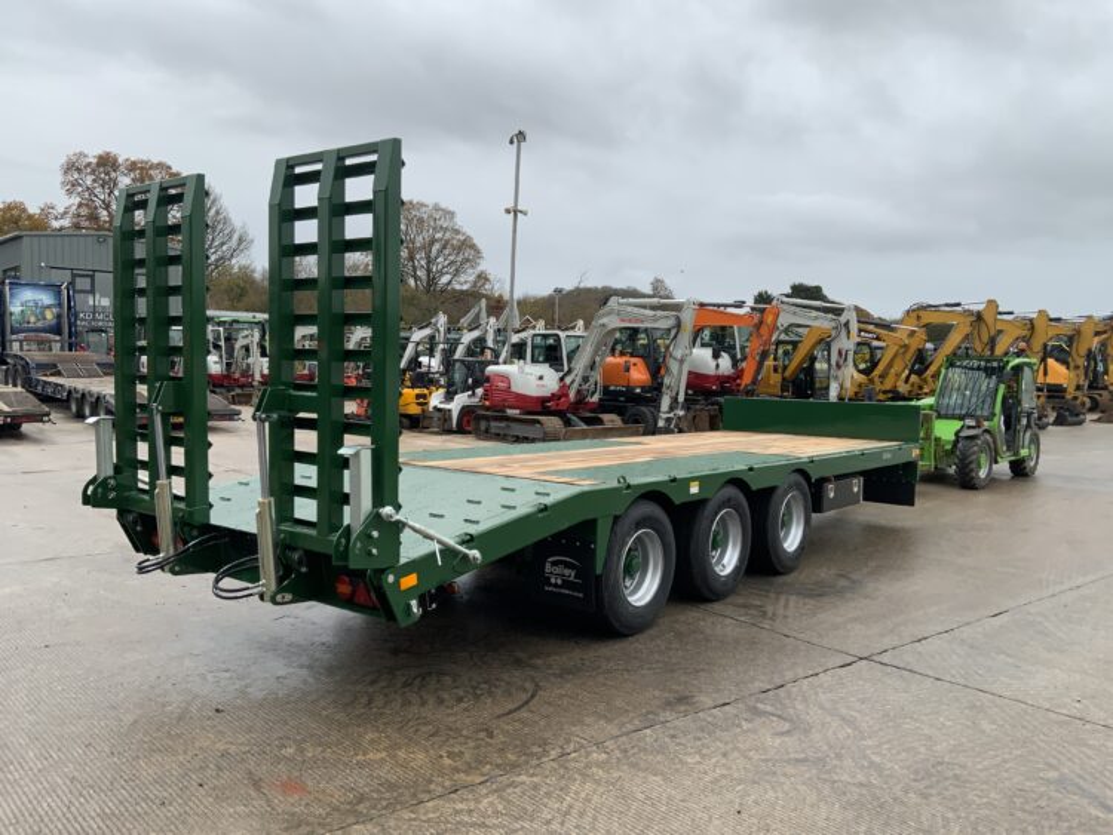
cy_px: 418
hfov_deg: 61.6
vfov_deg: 48.3
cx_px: 556
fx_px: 933
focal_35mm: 29
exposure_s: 1/340
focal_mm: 3
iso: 16
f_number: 1.8
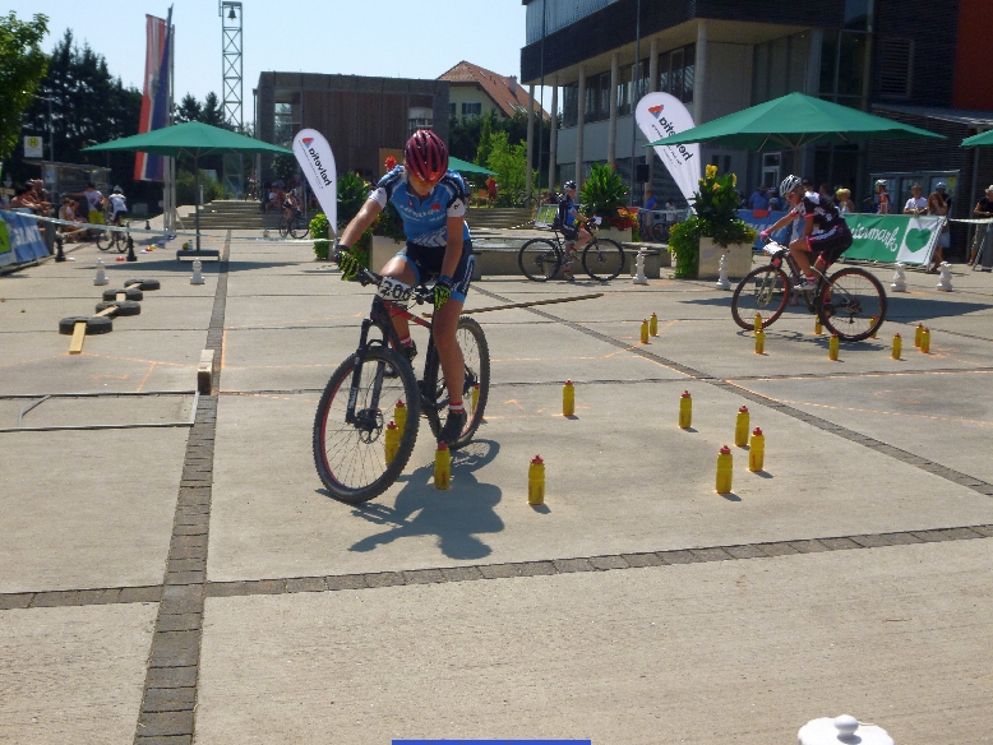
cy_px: 376
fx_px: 1062
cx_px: 491
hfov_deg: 50.1
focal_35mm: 37
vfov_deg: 38.7
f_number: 10
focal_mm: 6.5
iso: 100
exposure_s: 1/160
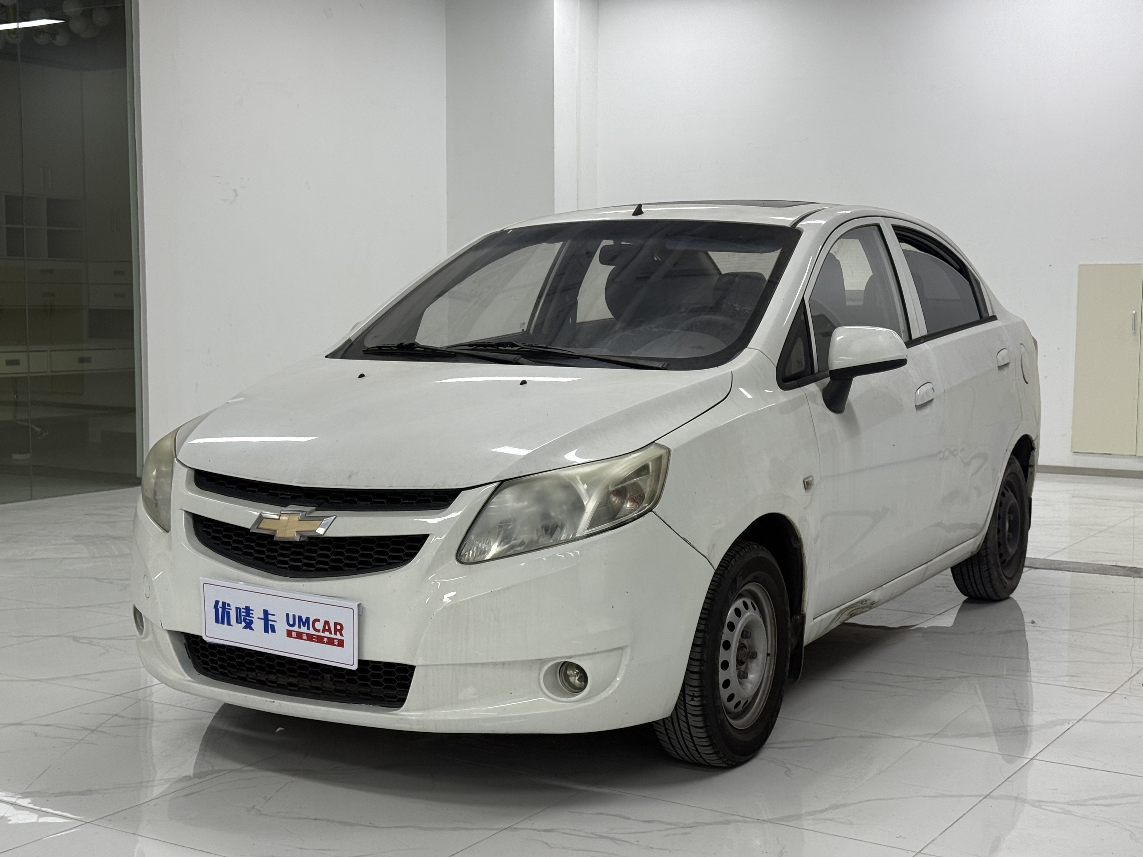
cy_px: 428
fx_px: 1585
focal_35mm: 48
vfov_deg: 30.3
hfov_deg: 39.7
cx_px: 572
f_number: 1.78
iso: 80
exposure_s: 1/100
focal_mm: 6.76
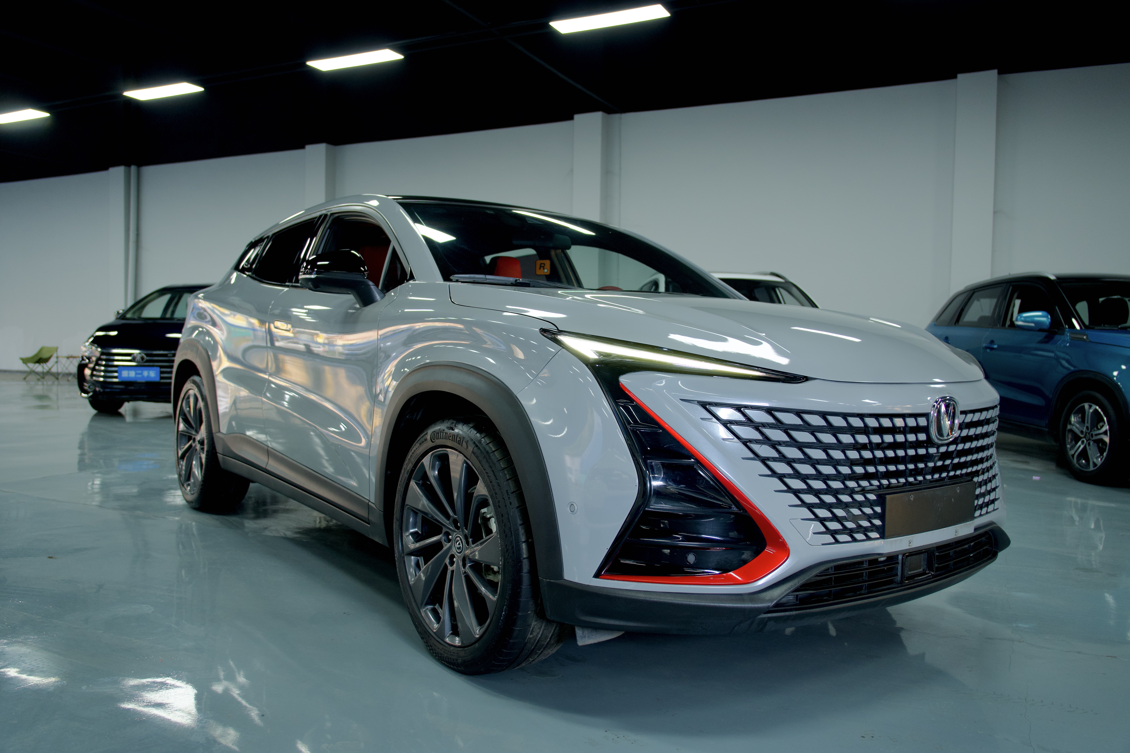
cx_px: 565
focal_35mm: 27
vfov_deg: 47.9
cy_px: 376
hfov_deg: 67.4
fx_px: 847
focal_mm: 18
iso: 160
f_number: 2.8
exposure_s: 1/100
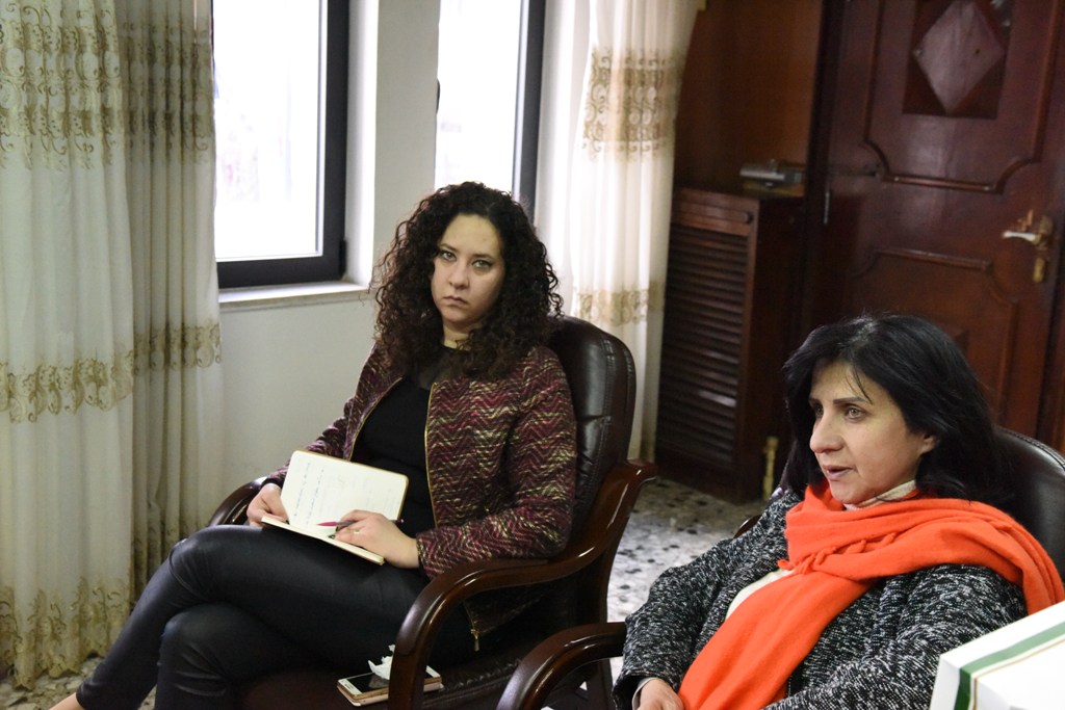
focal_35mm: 48
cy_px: 355
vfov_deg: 28.1
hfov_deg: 41.1
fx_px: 1420
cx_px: 532
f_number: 7.1
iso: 12800
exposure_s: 1/200
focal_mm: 48
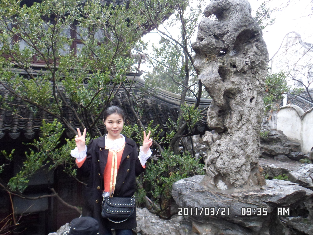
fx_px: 280
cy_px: 118
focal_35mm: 31
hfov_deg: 58.4
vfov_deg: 45.4
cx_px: 156
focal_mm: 5.3
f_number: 3.5
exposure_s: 1/30
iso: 320
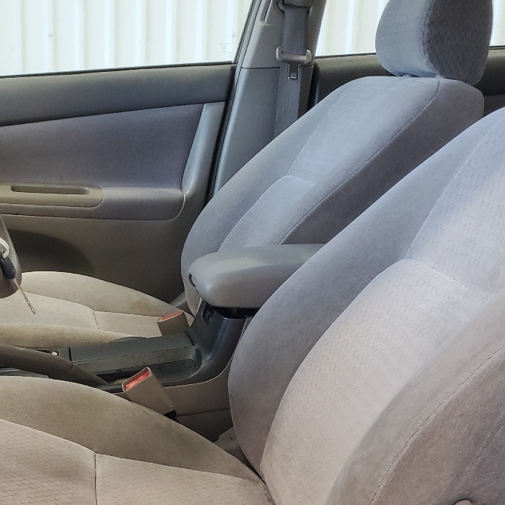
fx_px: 891
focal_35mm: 54
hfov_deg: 30.7
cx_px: 86
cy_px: 338
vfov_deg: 31.4
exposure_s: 1/60.2
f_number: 1.5
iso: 124
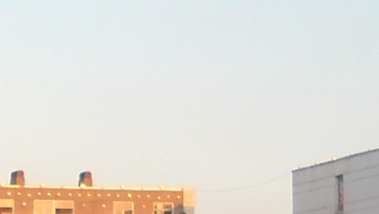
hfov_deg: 7.8
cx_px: -492
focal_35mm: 259
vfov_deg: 4.6
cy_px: 525
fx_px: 2603
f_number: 3.1
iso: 64
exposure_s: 1/148
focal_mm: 6.72
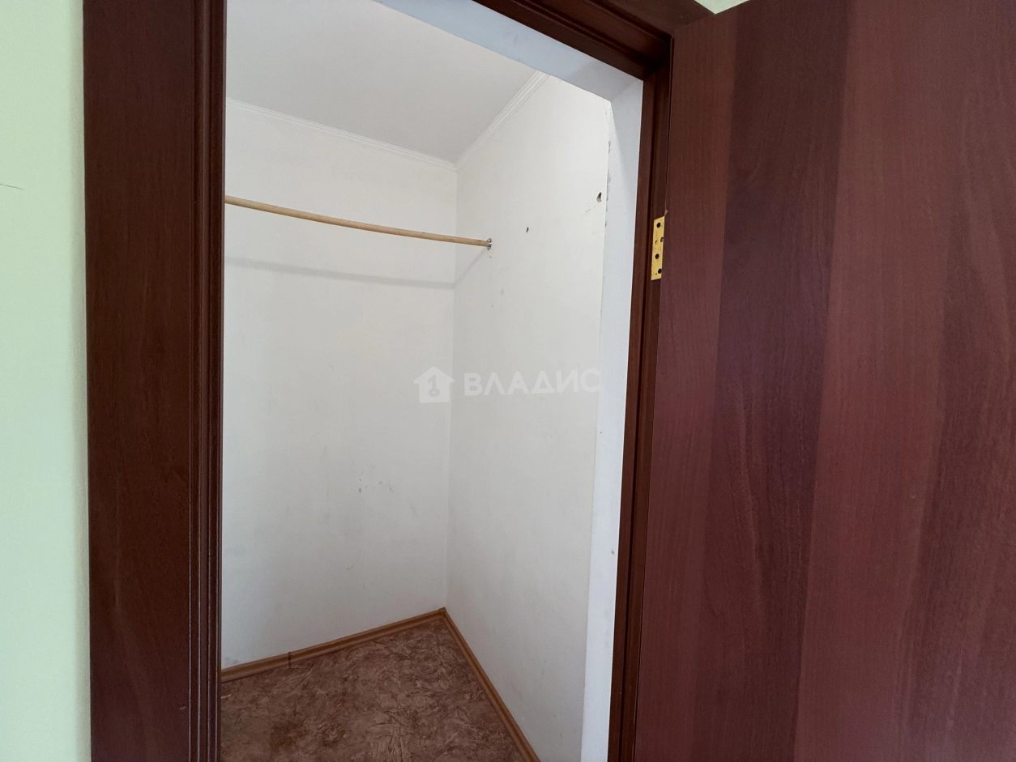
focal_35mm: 14
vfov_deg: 85.7
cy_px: 381
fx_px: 411
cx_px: 508
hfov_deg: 102.1
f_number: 2.2
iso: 250
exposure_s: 1/100
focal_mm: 2.22
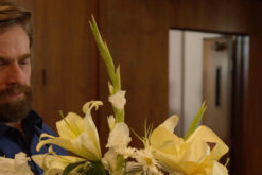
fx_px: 998
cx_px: 282
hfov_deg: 14.6
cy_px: 203
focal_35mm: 137
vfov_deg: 9.9
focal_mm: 44
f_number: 4
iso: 1600
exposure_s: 1/100
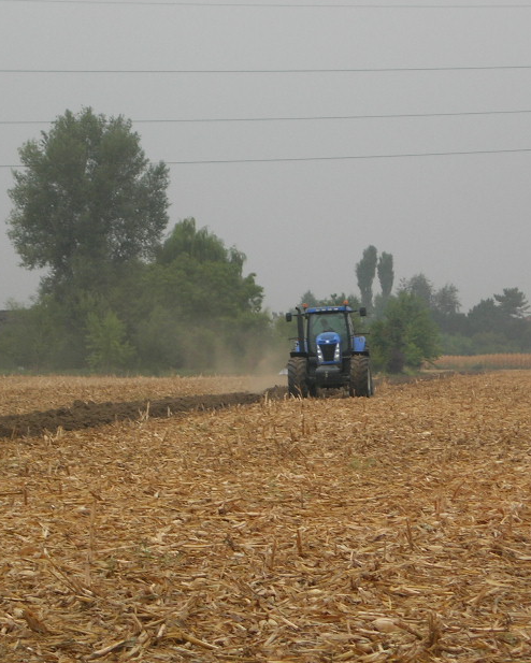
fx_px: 3593
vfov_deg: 10.5
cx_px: 348
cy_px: 354
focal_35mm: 183
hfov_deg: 8.4
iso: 64
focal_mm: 23.4
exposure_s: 1/85.4
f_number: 4.9
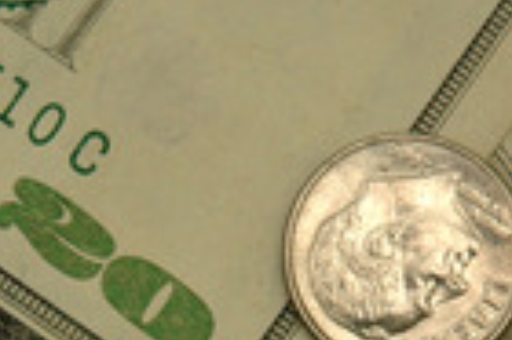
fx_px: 6819
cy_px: 585
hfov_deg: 4.3
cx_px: 165
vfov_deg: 2.8
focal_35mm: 480
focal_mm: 70
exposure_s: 1/60
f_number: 4.5
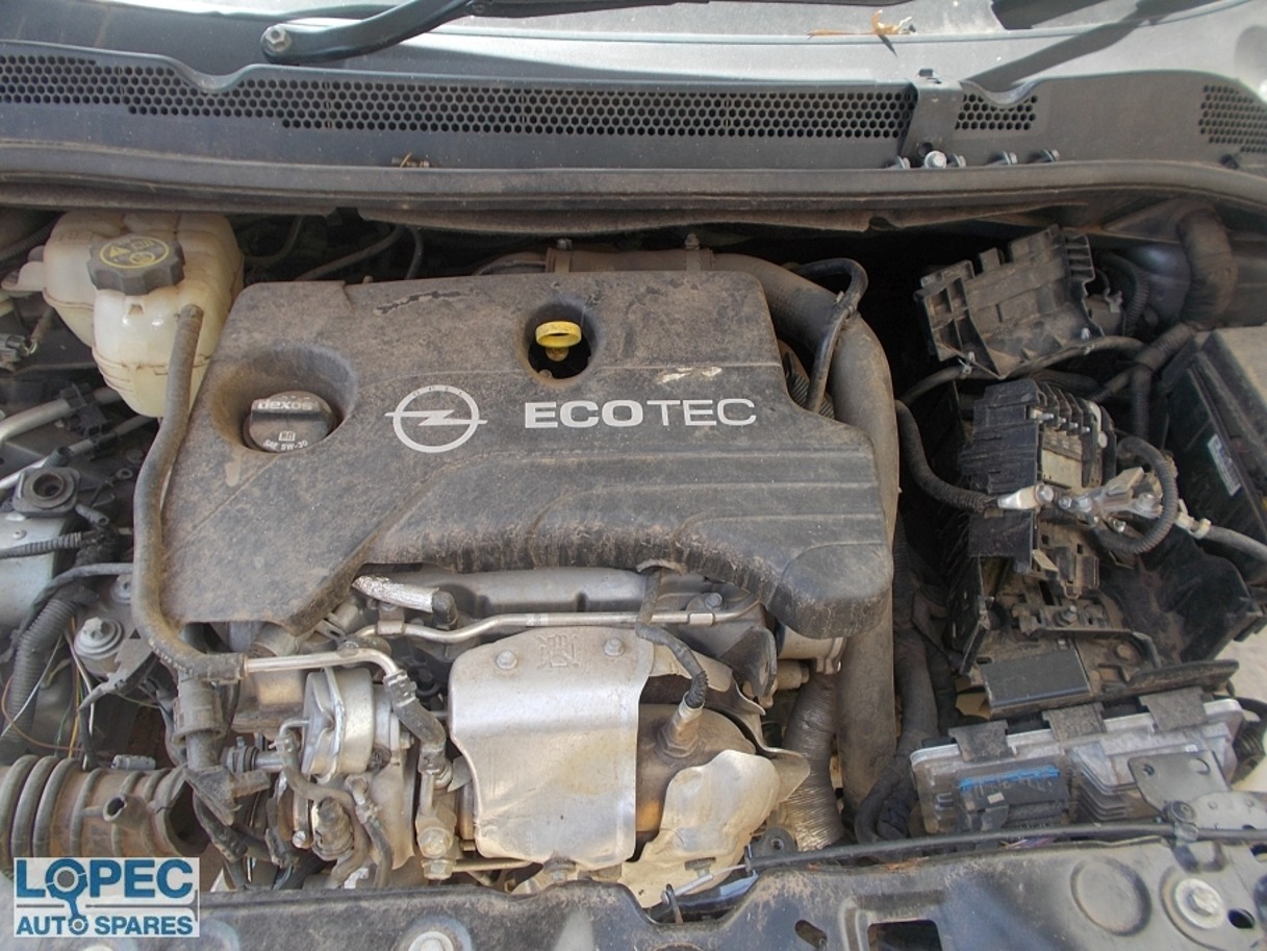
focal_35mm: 26
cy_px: 476
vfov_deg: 53.1
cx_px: 634
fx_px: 952
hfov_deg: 67.3
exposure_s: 1/100
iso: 80
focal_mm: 4.6
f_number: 3.2
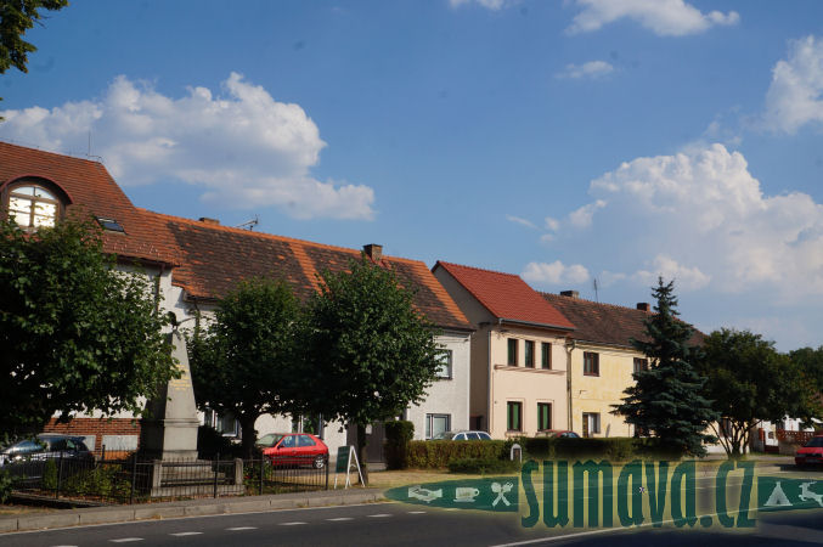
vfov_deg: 32.9
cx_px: 412
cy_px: 274
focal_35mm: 40
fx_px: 925
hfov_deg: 48.0
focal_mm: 27
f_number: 16
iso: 200
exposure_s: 1/250
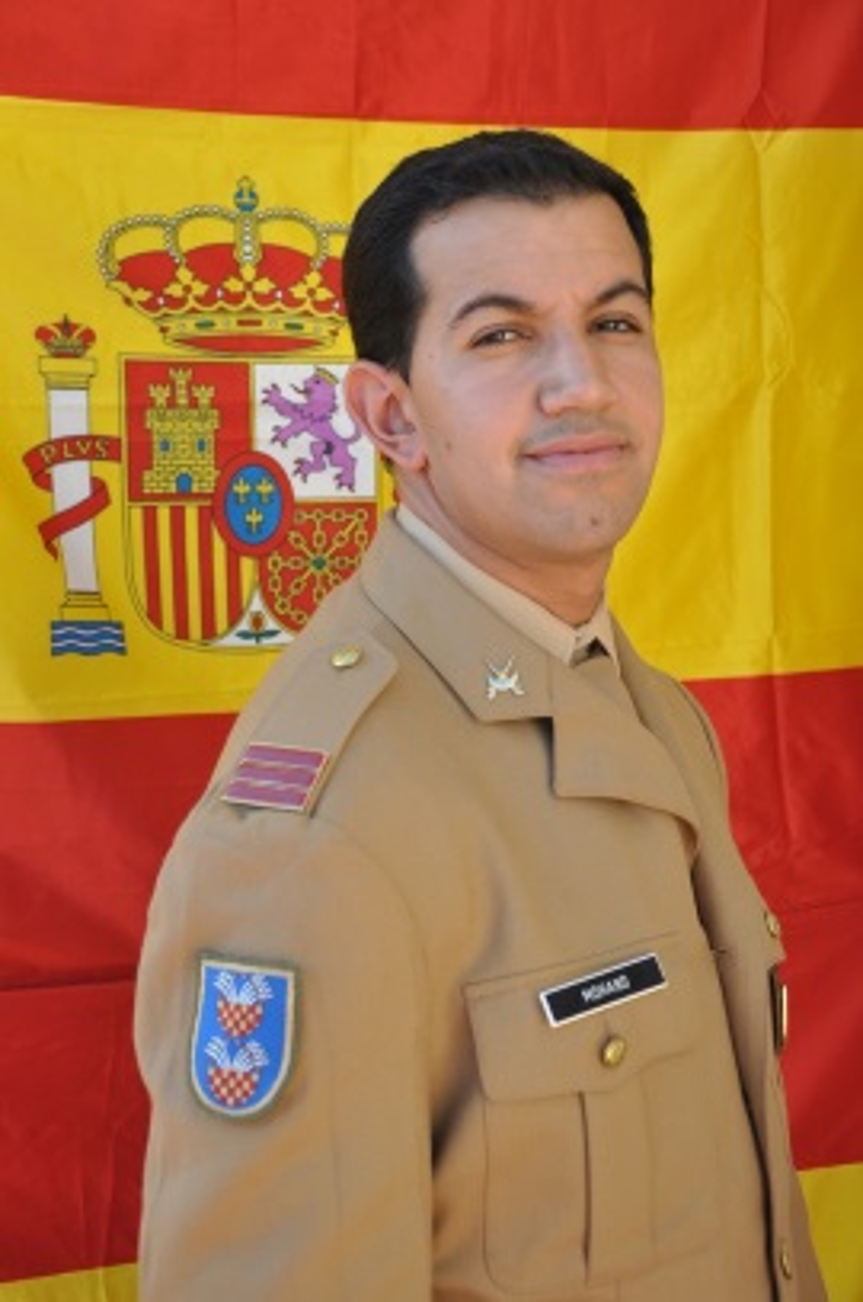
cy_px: 651
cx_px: 432
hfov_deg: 21.5
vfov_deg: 31.9
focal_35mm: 63
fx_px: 2273
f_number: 5.6
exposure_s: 1/400
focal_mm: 42
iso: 320
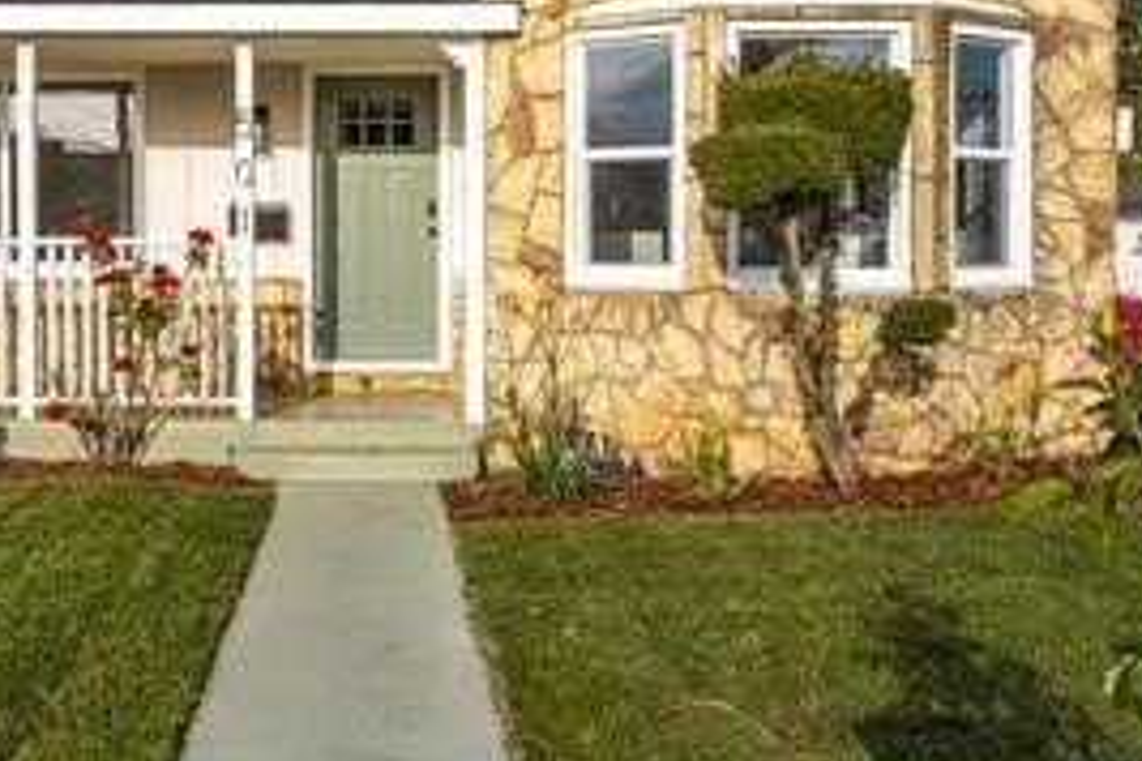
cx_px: 385
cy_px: 248
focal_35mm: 37
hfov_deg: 50.8
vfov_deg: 35.4
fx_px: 1180
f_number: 11
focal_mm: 15.5
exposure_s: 1/160
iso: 80
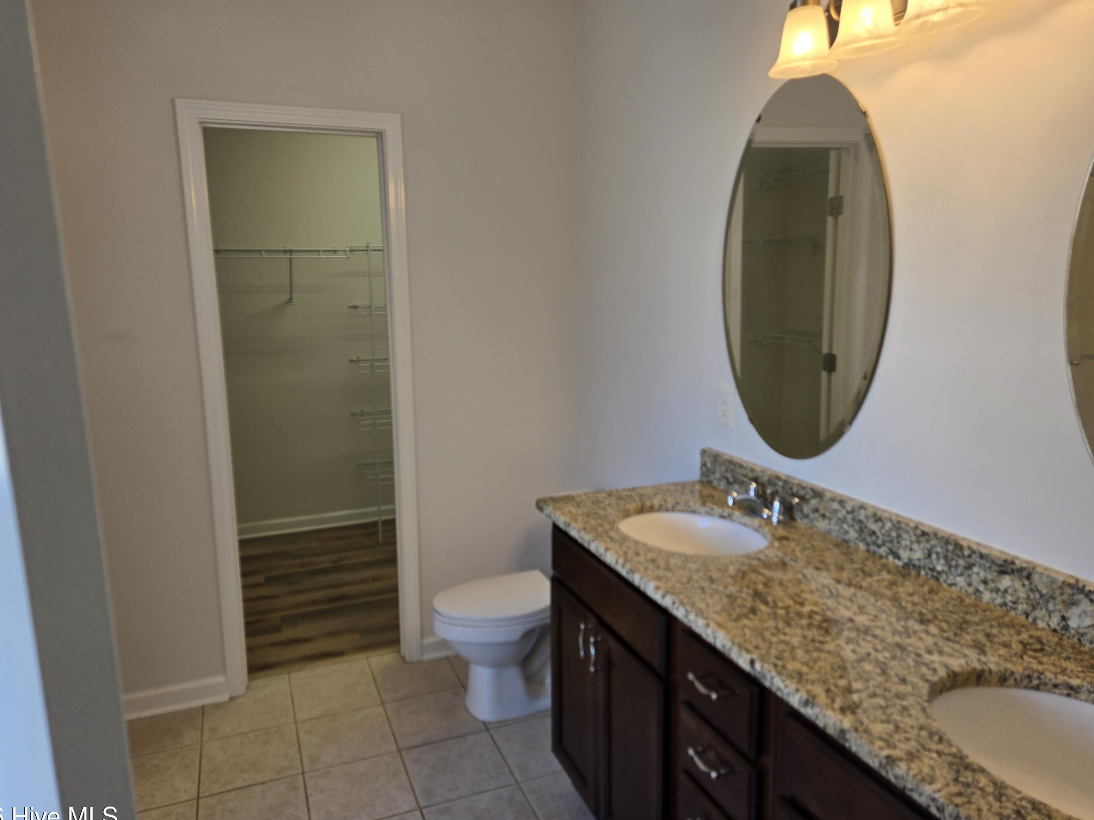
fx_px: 790
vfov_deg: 54.9
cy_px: 412
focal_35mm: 25
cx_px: 522
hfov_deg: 69.4
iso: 32
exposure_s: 1/120
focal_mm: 5.4
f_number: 1.8
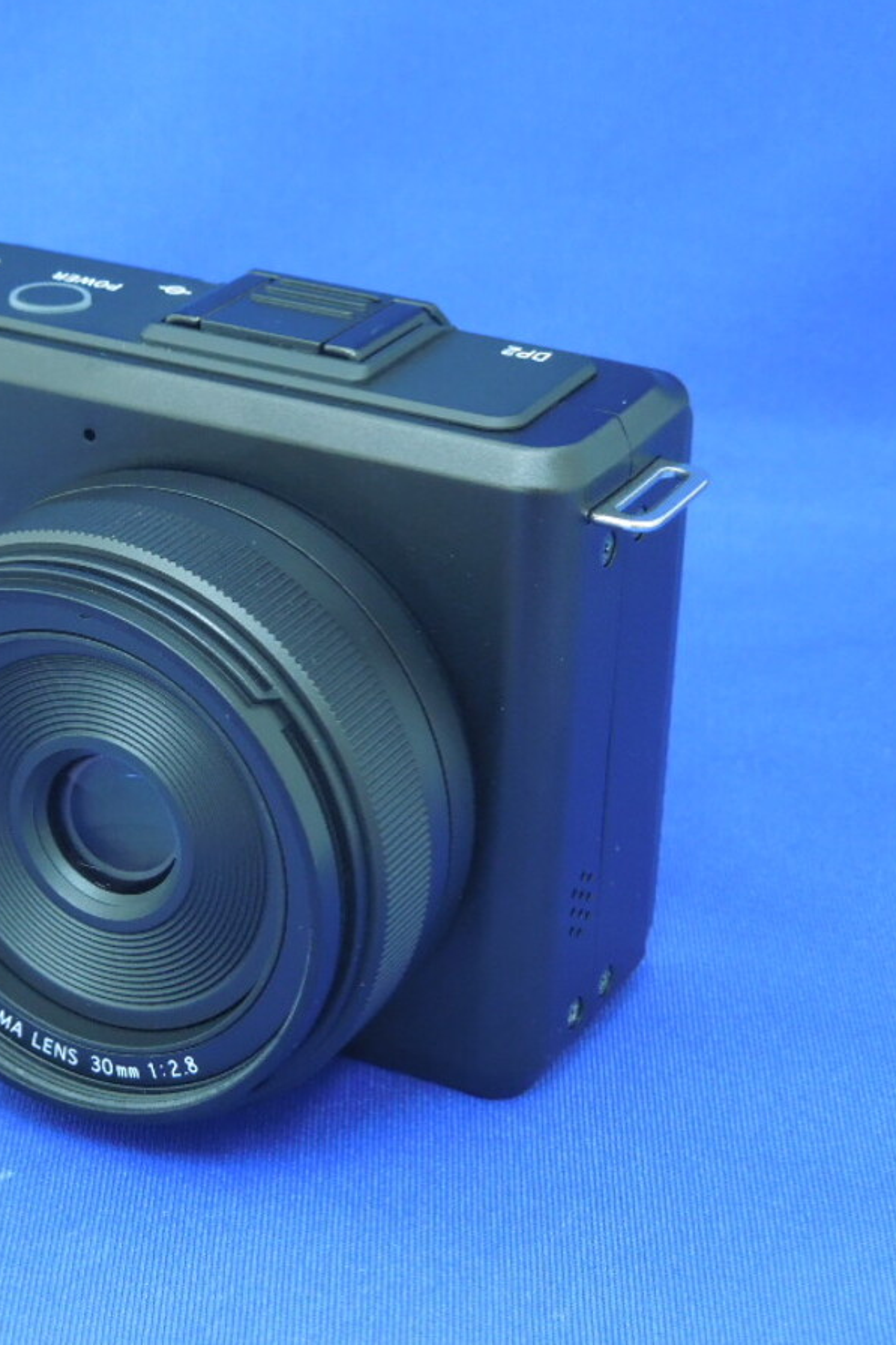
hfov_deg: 15.9
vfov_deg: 23.9
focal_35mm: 85
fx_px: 3174
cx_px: 113
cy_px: 671
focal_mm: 11
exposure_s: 1/13
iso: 500
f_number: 4.3
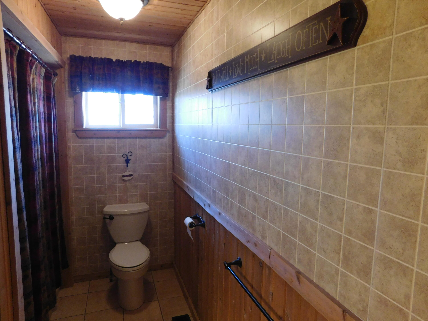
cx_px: 214
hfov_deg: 73.9
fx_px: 284
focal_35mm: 23
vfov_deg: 58.9
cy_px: 160
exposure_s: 1/30
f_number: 3
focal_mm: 4
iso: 280
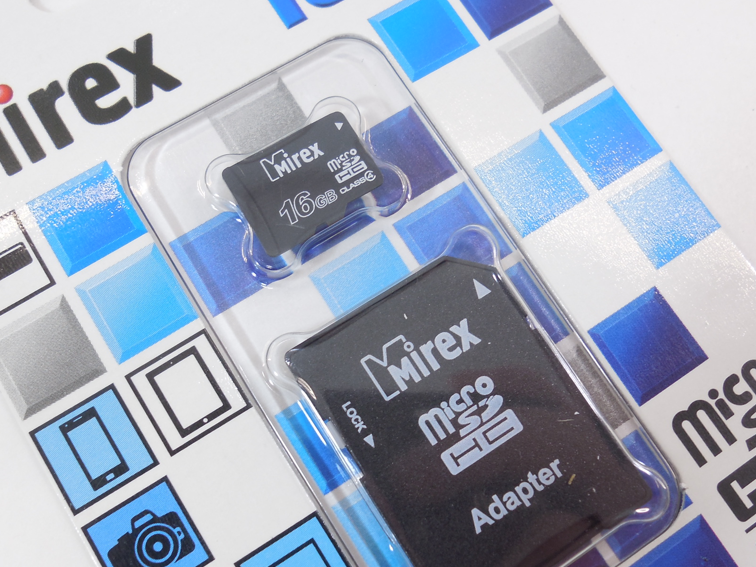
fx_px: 808
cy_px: 282
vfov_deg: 38.7
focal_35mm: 37
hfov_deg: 50.1
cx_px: 347
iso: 125
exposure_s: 1/30
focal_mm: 4.6
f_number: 3.5
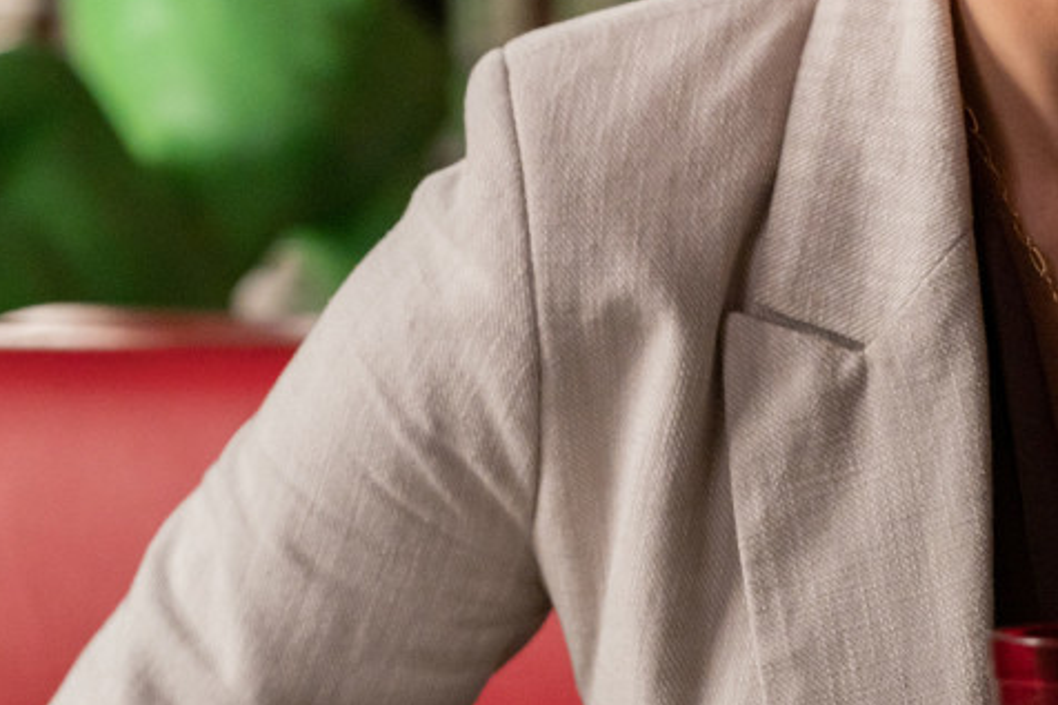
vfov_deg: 3.6
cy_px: -51
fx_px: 11105
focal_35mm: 378
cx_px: 827
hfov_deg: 5.5
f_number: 4
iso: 5000
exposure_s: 1/250
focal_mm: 150
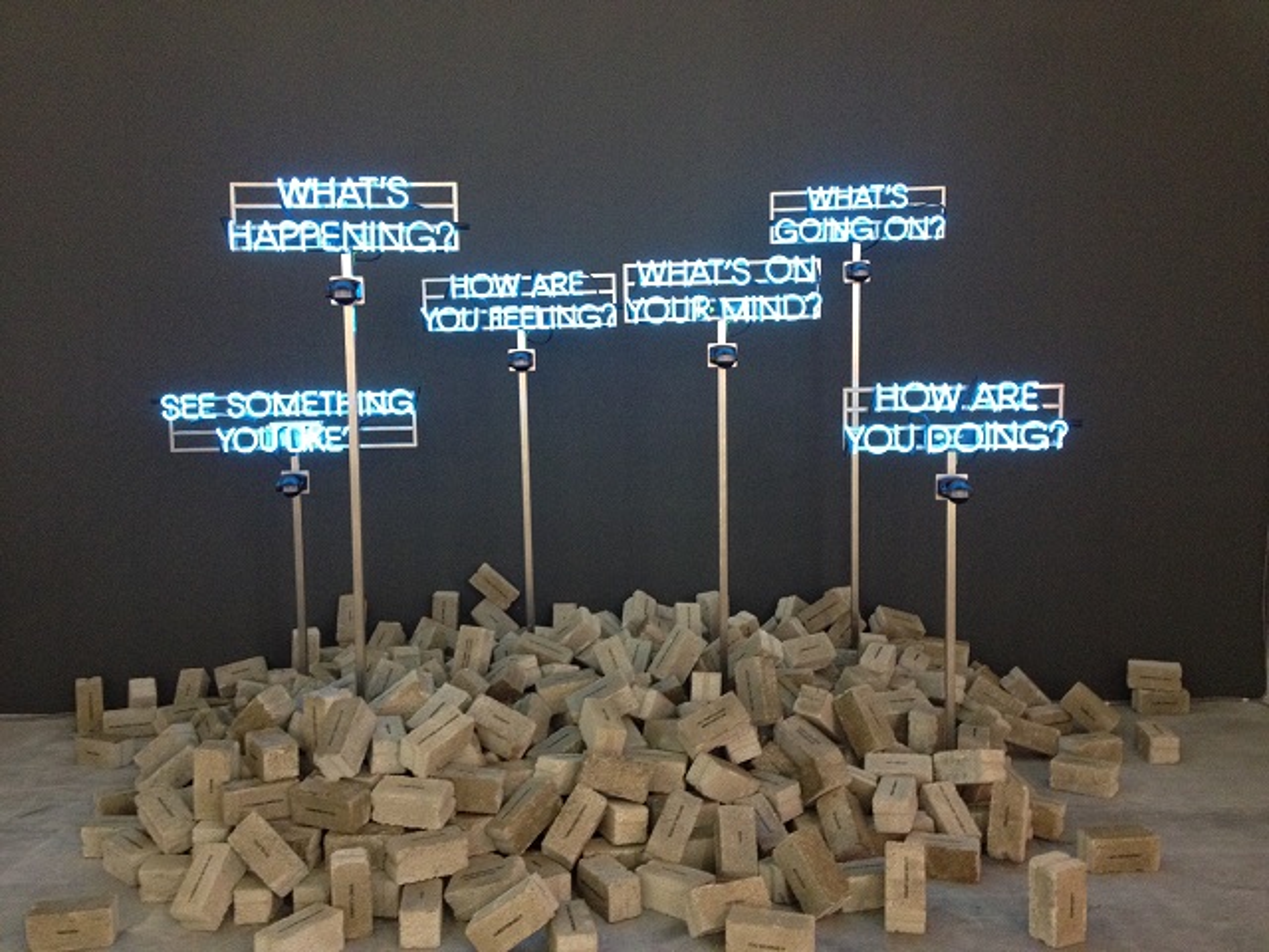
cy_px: 476
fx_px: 1283
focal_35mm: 35
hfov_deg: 52.6
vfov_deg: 40.7
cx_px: 634
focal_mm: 4.28
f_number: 2.4
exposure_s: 1/20
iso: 320
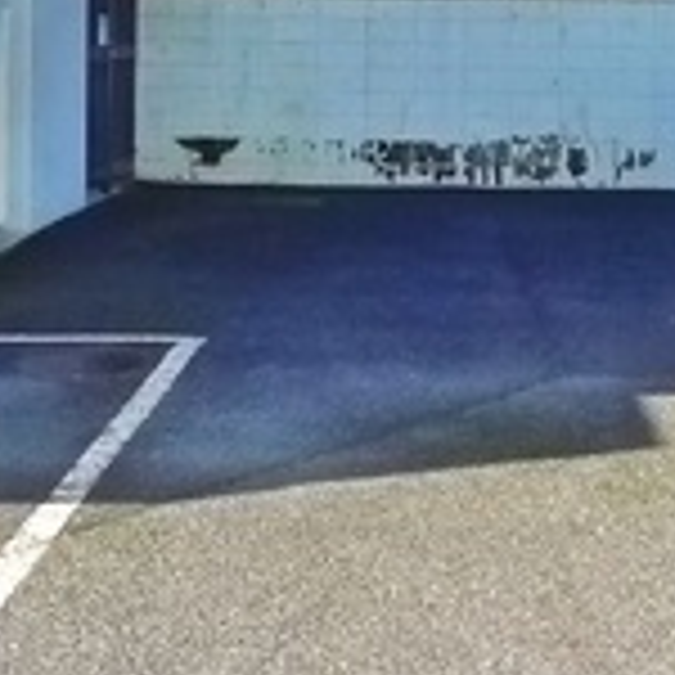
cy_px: 79
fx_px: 2184
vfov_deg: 17.3
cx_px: 562
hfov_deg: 17.4
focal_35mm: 99
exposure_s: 1/500
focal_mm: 5.1
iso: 400
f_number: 3.2
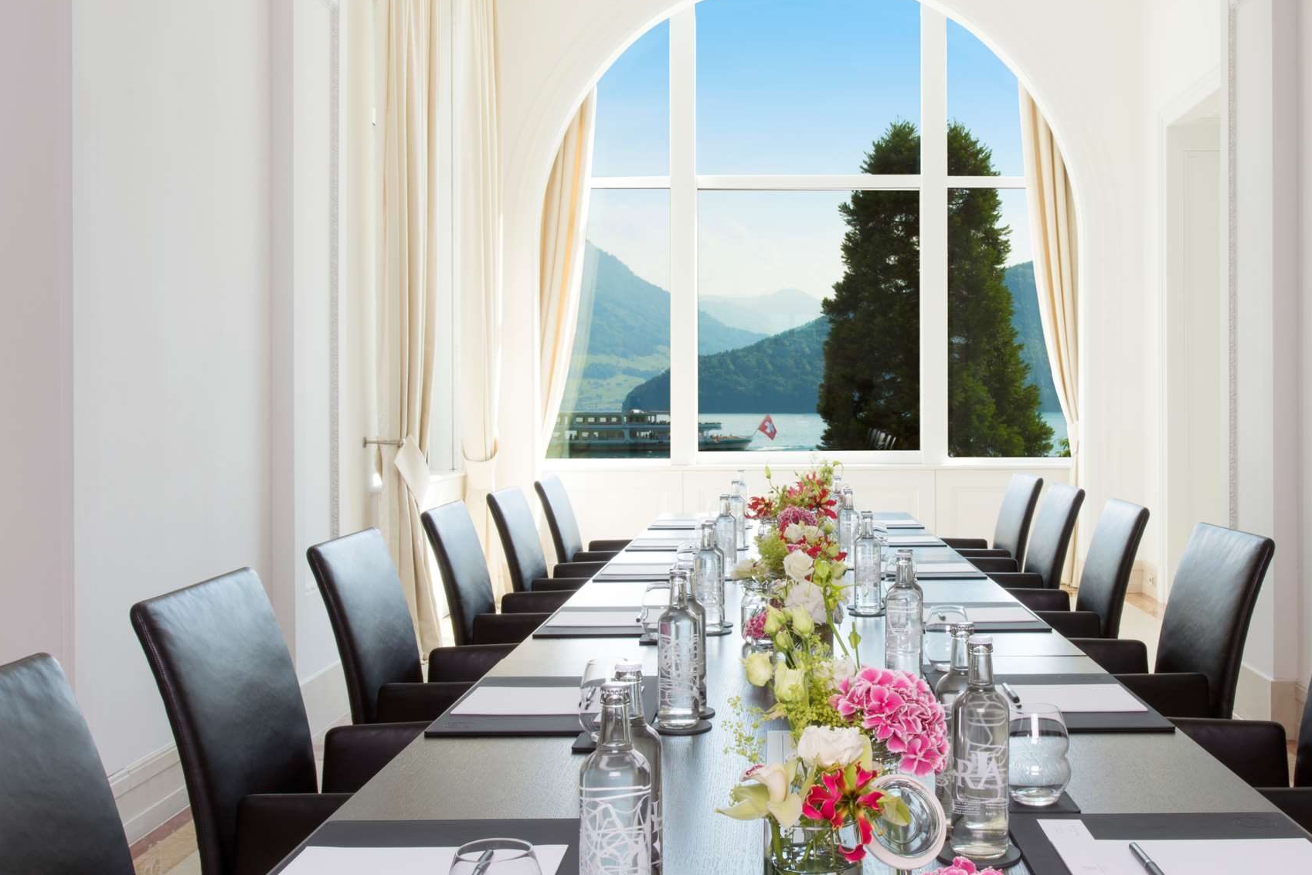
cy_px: 412
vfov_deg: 34.2
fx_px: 1422
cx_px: 807
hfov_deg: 49.1
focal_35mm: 39
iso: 100
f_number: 22
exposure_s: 1/4
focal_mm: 23
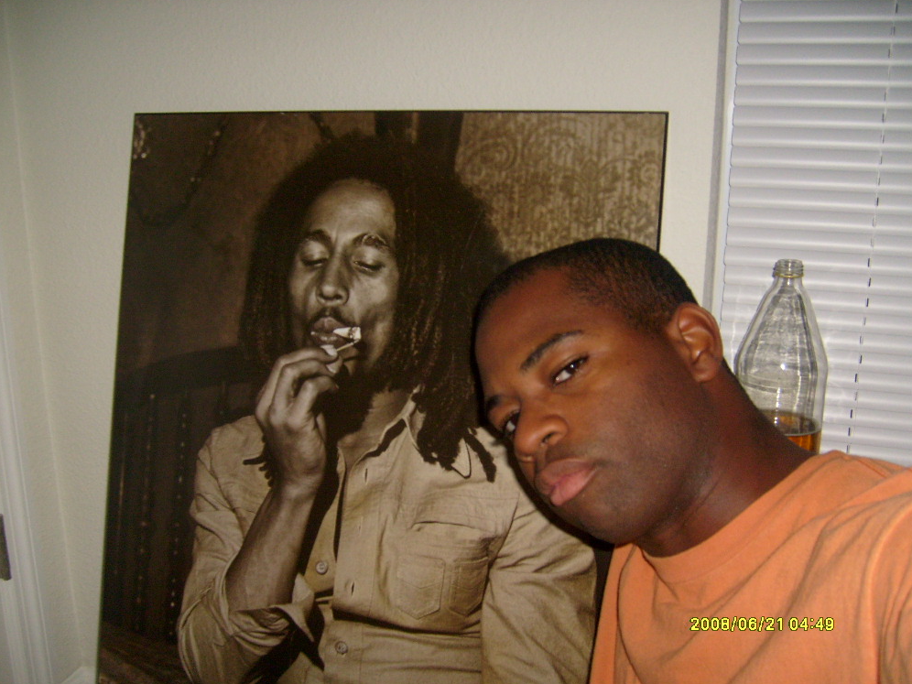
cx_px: 463
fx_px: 948
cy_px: 345
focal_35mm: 36
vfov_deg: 39.7
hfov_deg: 51.4
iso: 100
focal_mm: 5.8
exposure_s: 1/45
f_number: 2.8
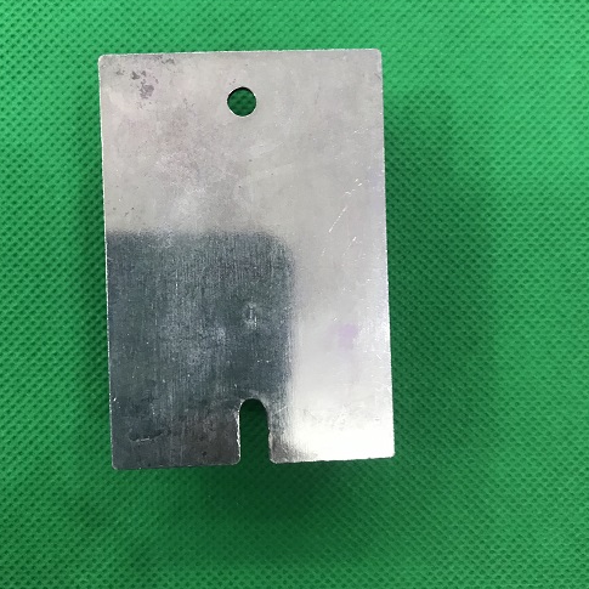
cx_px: 287
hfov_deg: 48.4
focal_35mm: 34
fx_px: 655
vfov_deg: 48.4
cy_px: 271
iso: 40
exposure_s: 1/17
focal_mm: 3.99
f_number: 1.8
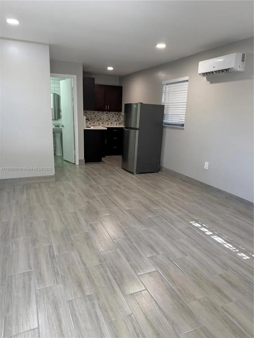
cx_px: 127
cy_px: 169
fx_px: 235
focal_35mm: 24
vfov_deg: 71.6
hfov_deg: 56.8
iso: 160
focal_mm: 6.76
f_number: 1.78
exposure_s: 1/120
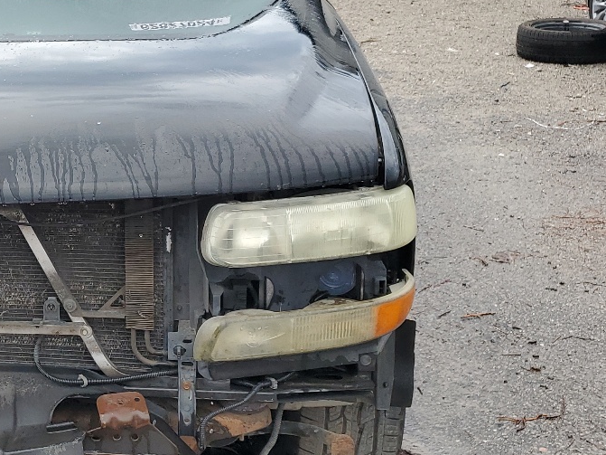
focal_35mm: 62
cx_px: -13
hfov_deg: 29.0
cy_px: 203
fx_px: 1085
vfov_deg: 23.6
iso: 50
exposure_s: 1/833
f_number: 1.5
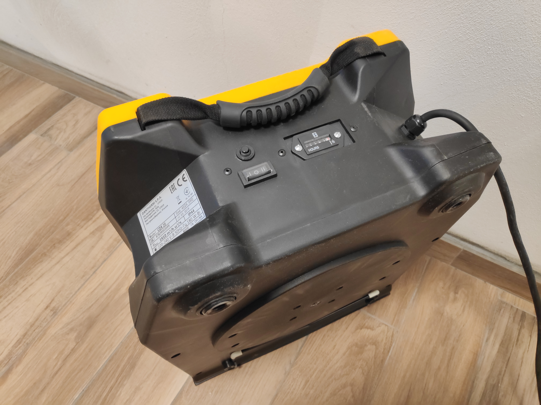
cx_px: 270
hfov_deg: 81.7
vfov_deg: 66.0
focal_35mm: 20
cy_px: 202
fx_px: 313
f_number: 1.9
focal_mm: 3.94
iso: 718
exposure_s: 1/33
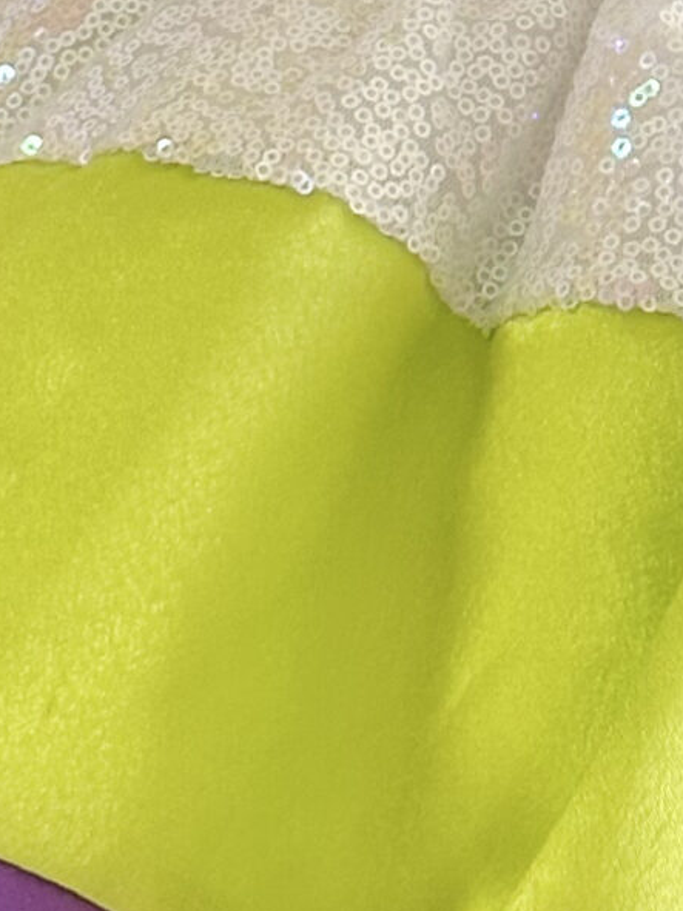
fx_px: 5474
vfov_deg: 9.5
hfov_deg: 7.0
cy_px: 45
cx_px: 1104
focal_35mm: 208
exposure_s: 1/40
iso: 200
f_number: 1.78
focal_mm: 6.86
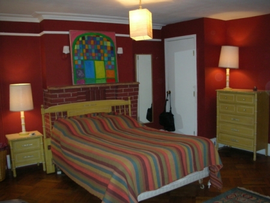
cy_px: 102
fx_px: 273
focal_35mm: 35
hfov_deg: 52.6
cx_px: 135
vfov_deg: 40.7
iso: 200
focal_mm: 5.8
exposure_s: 1/60.1
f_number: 3
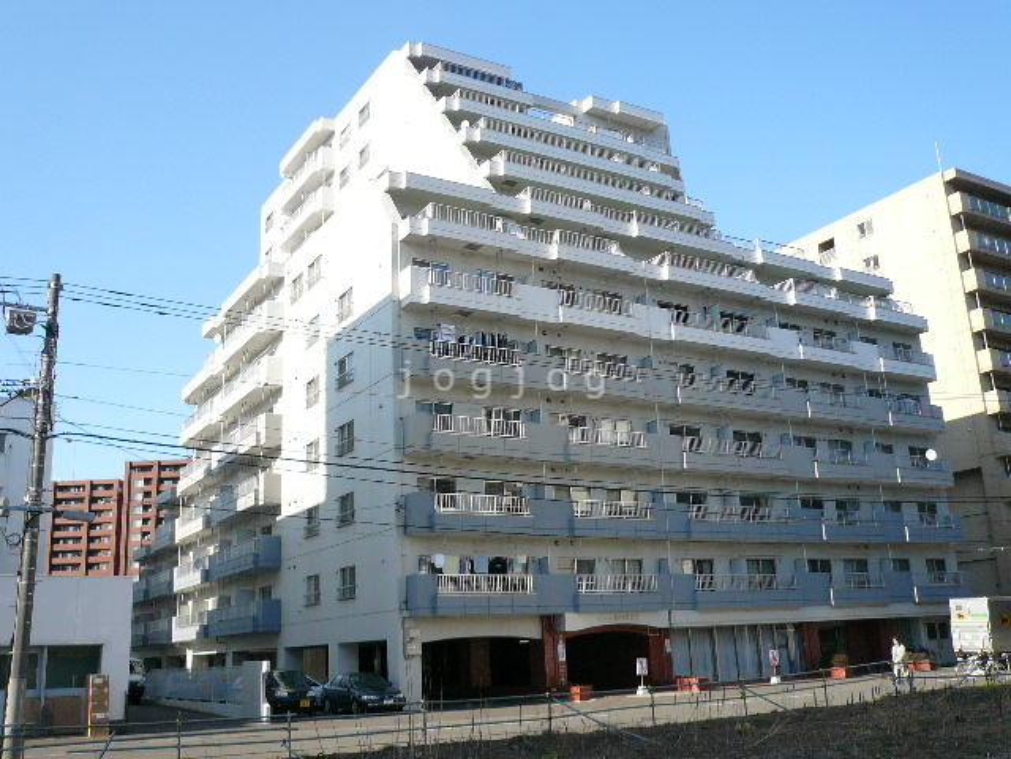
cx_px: 506
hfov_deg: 54.0
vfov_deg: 41.8
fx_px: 993
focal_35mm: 34
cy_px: 380
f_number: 2.8
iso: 100
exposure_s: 1/800
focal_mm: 4.6
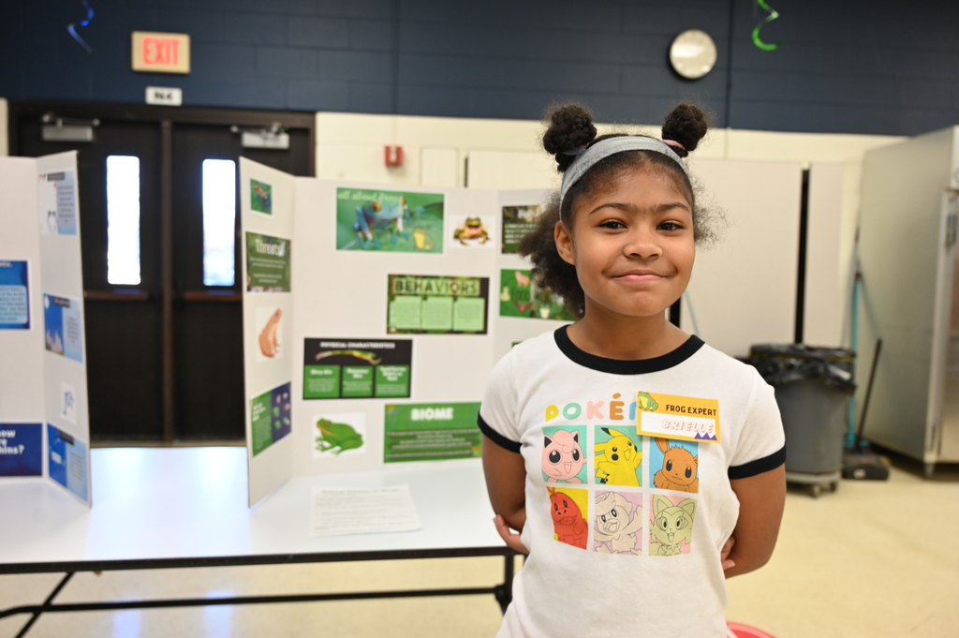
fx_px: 719
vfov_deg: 47.9
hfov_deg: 67.4
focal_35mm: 27
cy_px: 319
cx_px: 480
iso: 1250
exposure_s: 1/125
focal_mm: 27
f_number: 4
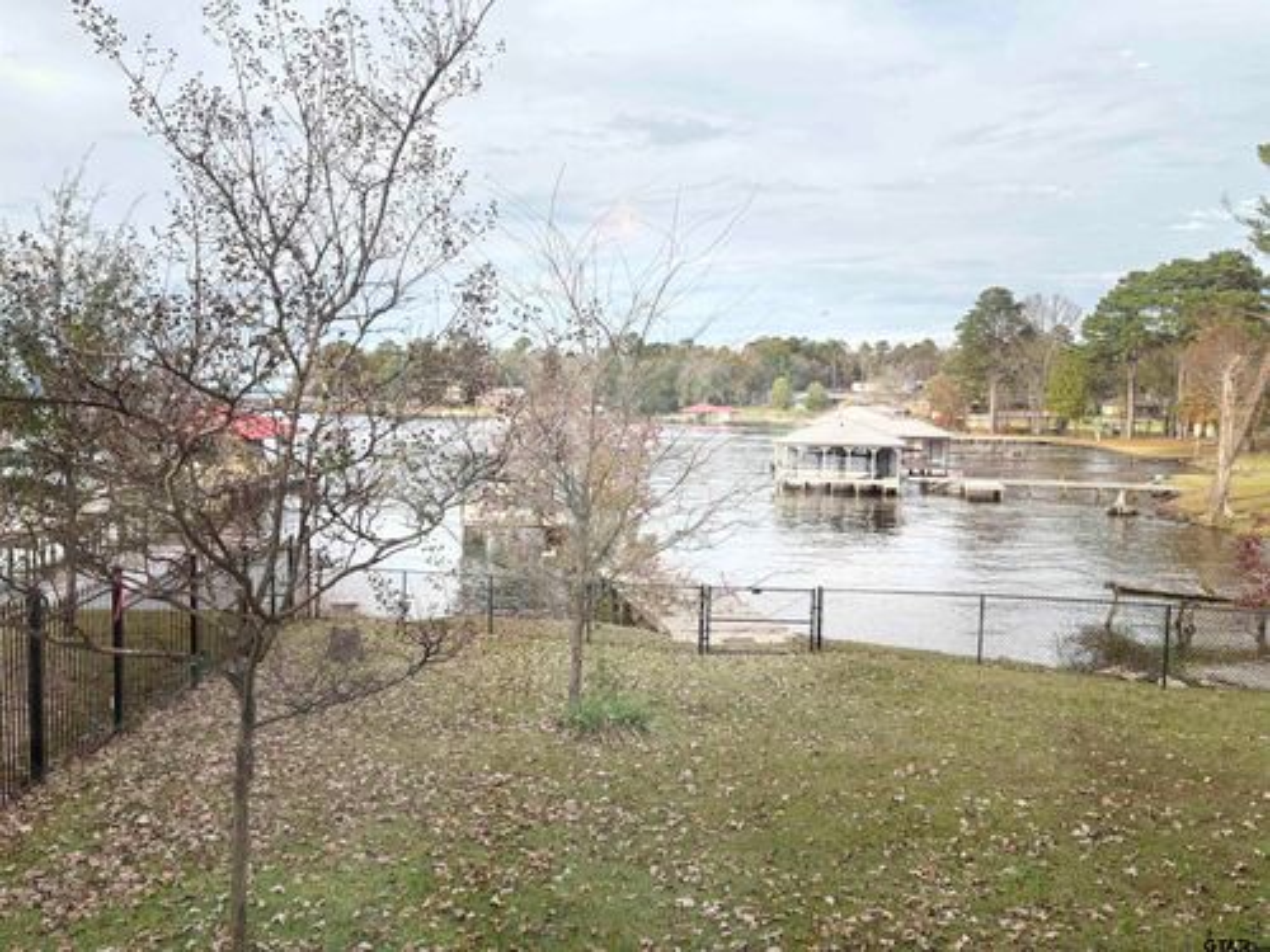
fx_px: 954
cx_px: 635
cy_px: 476
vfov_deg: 53.1
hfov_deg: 67.3
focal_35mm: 26
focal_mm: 5.96
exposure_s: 1/489
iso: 50
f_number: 1.6
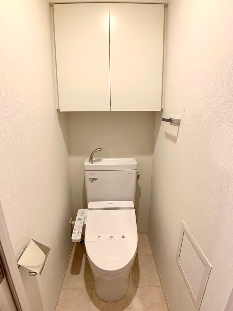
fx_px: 233
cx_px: 116
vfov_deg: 67.3
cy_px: 156
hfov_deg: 53.1
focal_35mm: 26
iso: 64
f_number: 1.8
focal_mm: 4.25
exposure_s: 1/50
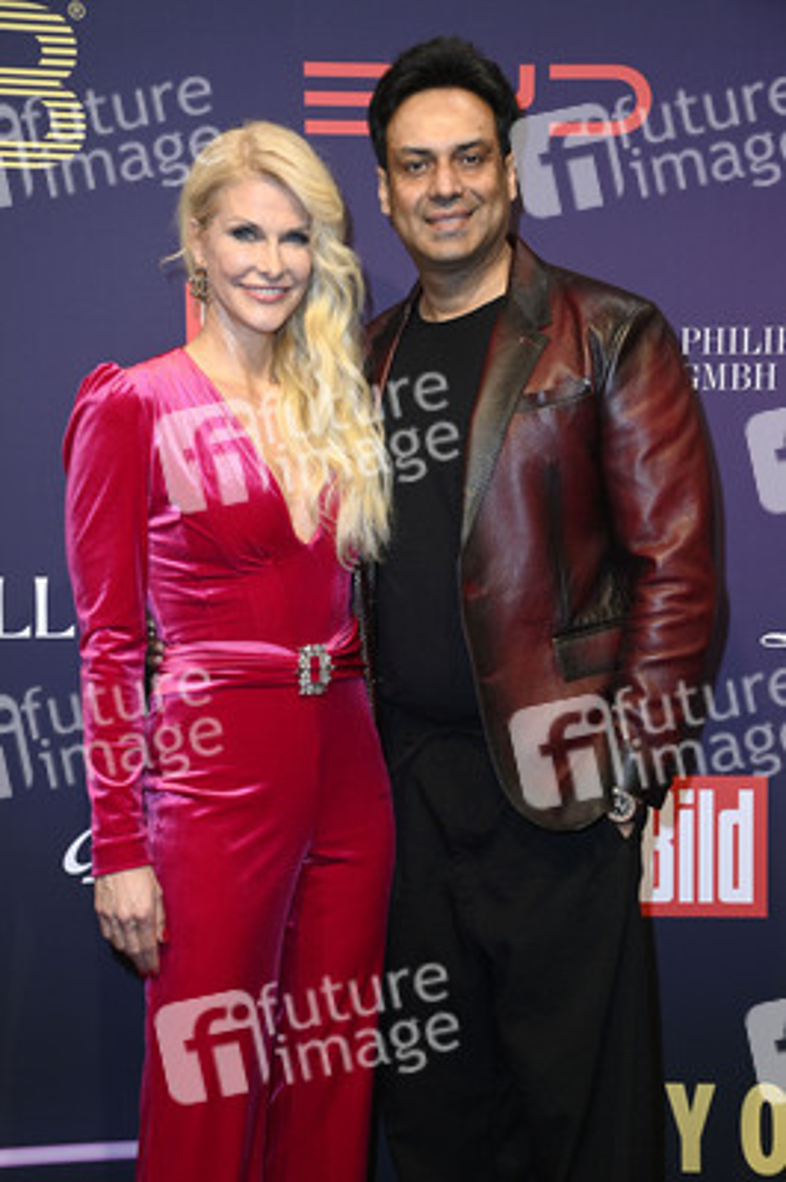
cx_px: 393
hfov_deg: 21.9
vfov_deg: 32.4
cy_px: 591
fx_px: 2034
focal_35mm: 62
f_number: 6.3
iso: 500
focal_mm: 62
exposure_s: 1/250
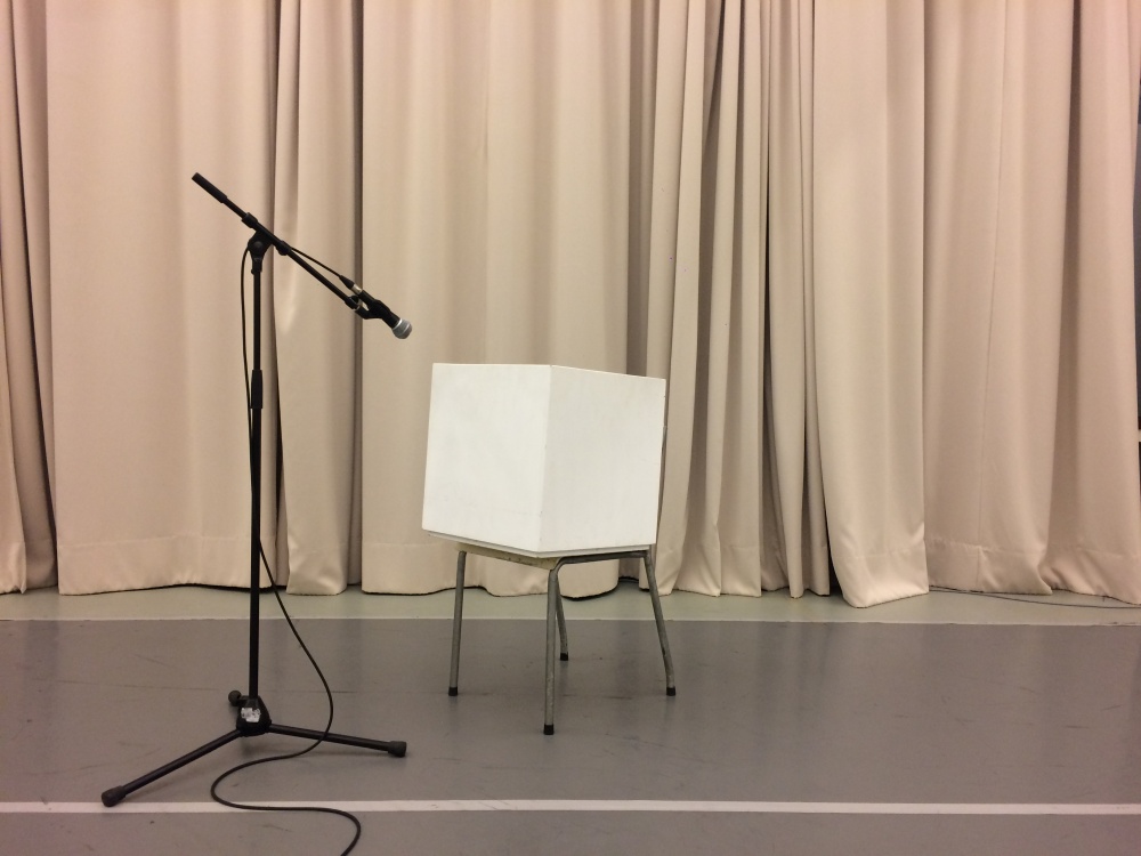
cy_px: 428
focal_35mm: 29
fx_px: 956
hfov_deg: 61.7
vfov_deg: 48.2
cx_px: 570
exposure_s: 1/33
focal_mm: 4.15
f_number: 2.2
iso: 125
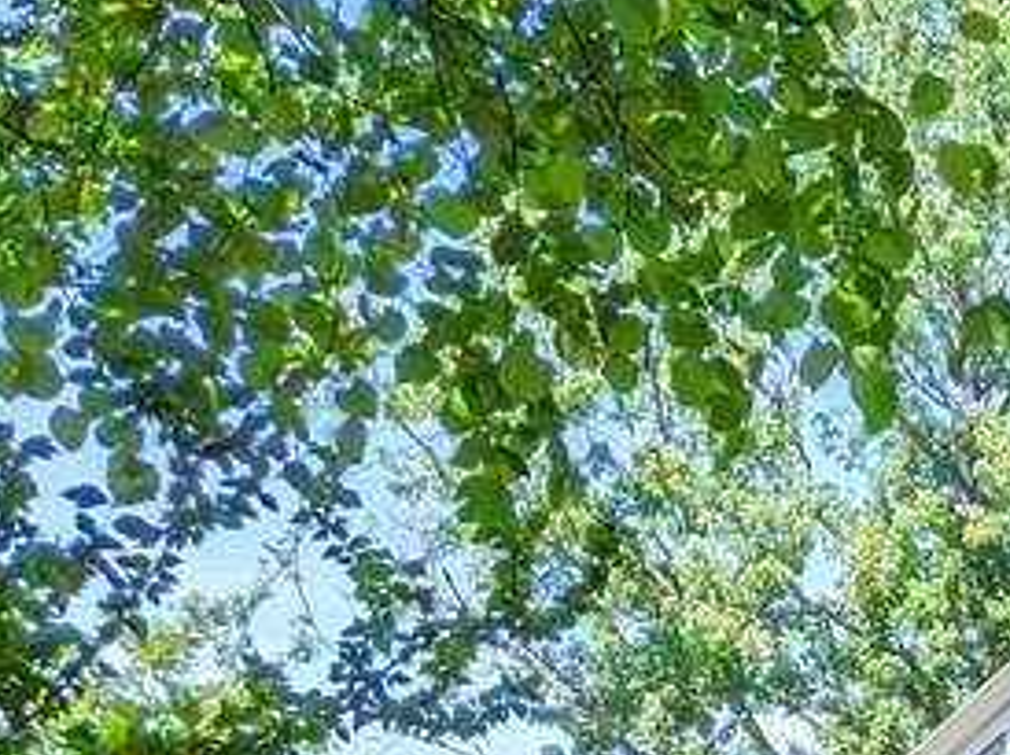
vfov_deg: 13.6
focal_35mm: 101
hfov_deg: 16.5
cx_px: 1791
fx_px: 2944
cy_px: 1175
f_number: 1.8
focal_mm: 4.44
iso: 53
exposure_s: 1/809
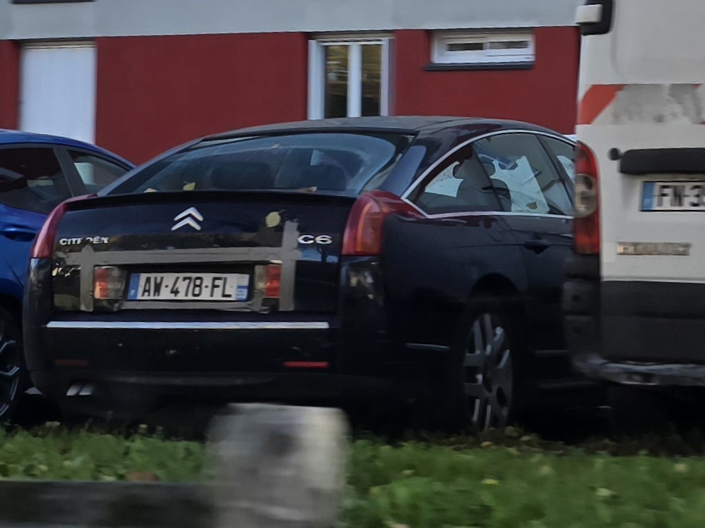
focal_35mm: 35
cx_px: 300
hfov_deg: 52.4
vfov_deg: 40.6
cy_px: 225
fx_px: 713
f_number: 1.7
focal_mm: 6.3
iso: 20
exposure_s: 1/182
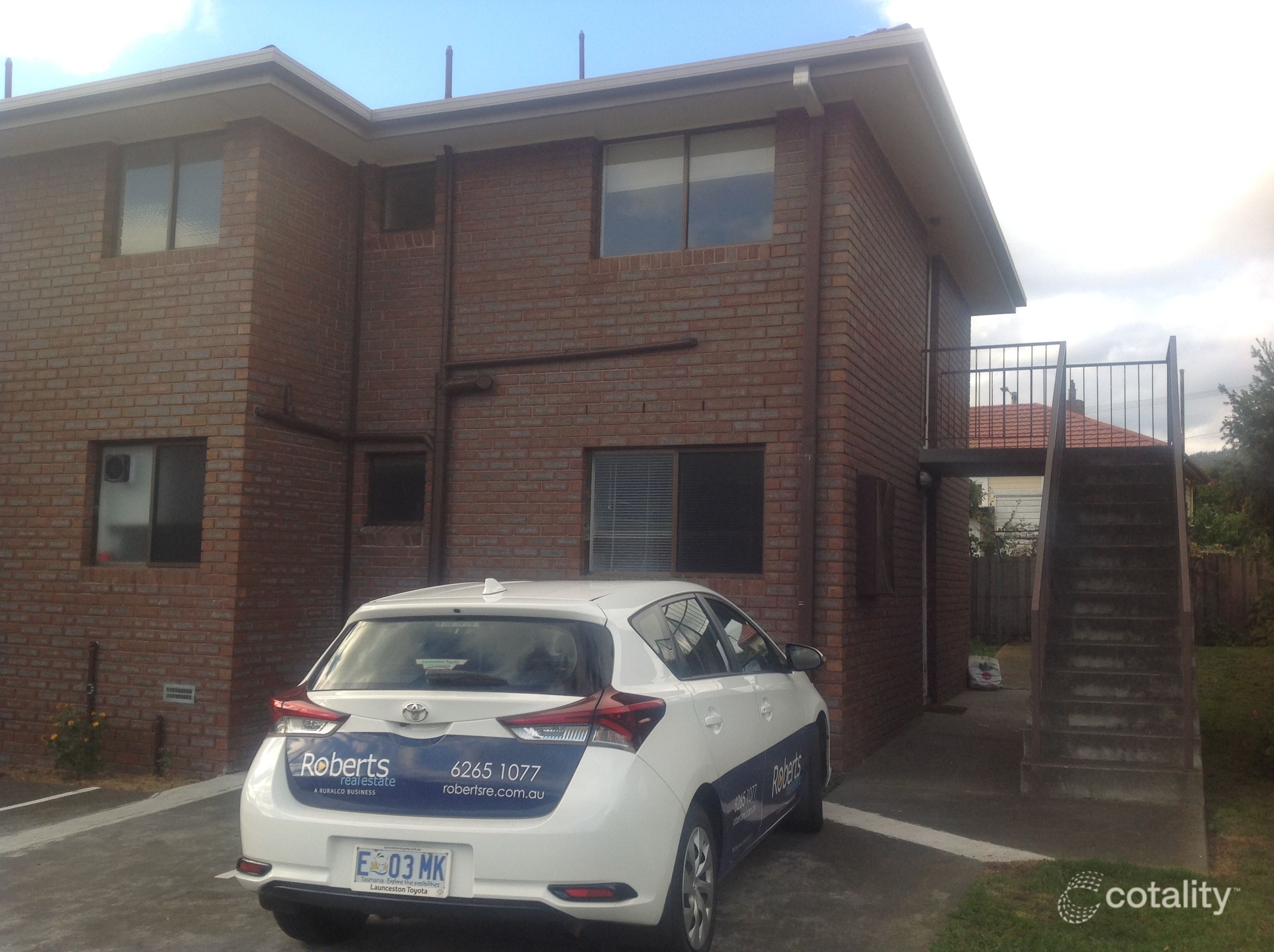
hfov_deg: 52.7
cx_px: 637
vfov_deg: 40.6
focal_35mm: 35
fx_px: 1286
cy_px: 476
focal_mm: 4.28
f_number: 2.4
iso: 50
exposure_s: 1/480
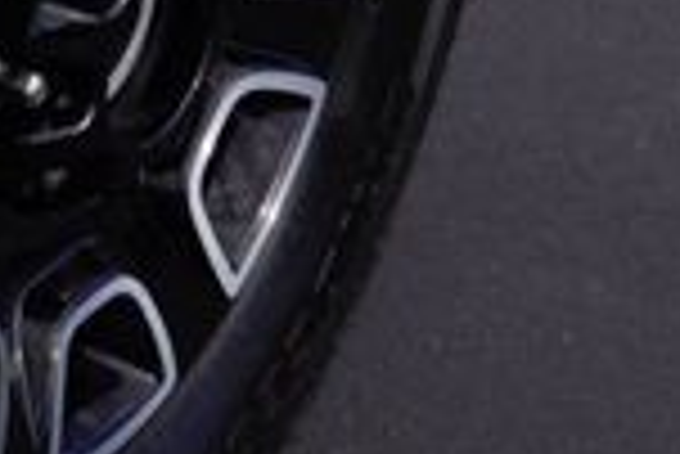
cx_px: -806
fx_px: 3656
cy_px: -580
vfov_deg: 6.8
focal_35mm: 193
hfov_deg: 9.7
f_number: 10
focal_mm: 19
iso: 100
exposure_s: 1/160
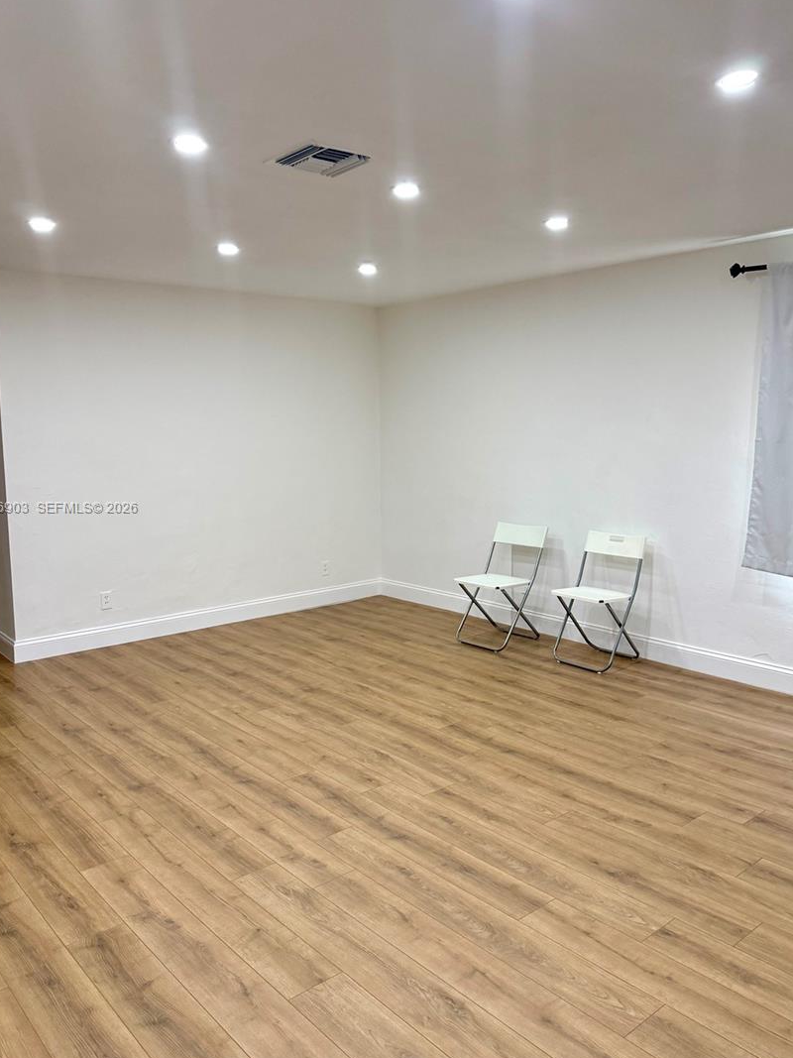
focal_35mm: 27
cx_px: 399
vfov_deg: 65.3
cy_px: 509
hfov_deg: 51.3
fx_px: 825
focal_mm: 6.76
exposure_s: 1/179
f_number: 1.78
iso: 200
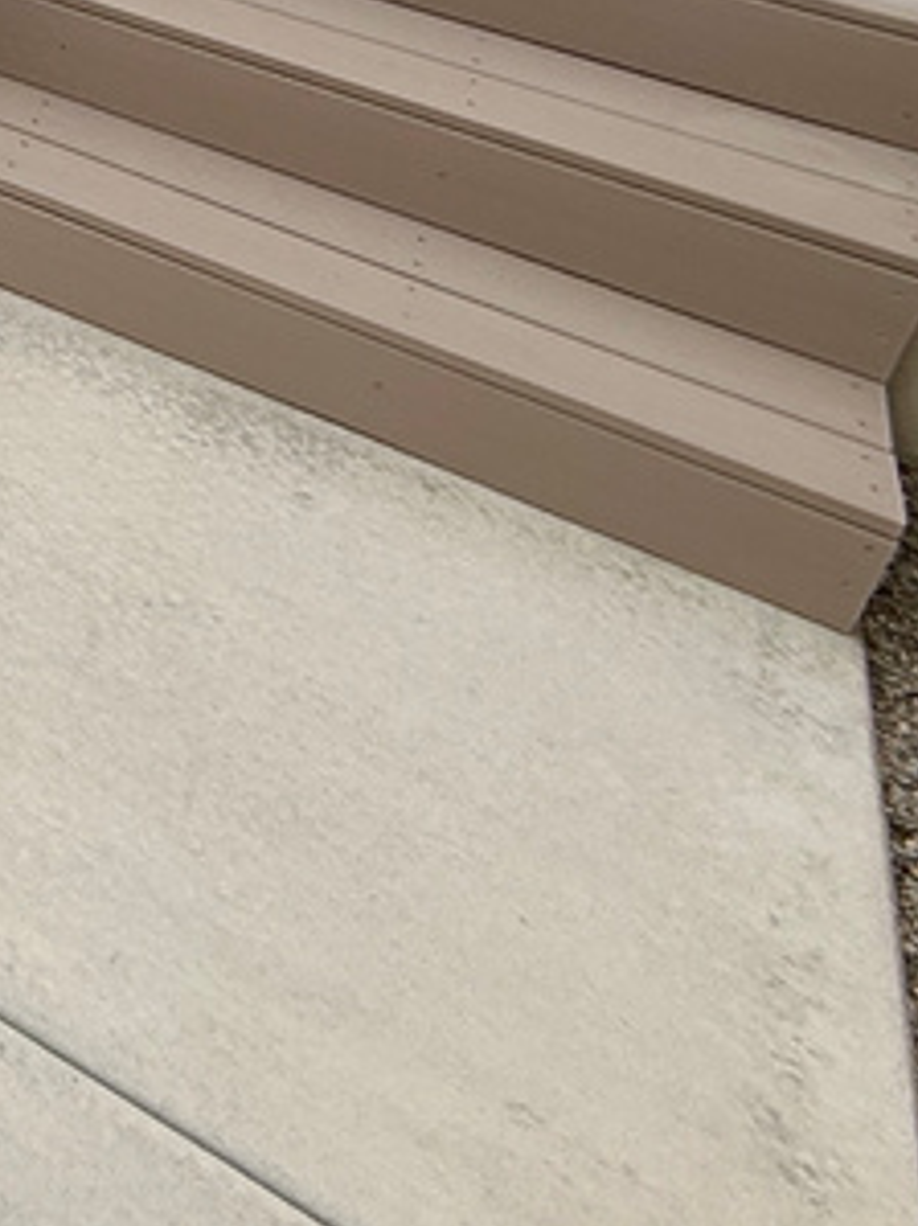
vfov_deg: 32.2
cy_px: -279
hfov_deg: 18.0
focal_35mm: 48
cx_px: -1000
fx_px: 1698
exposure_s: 1/751
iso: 50
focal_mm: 2.22
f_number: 2.2
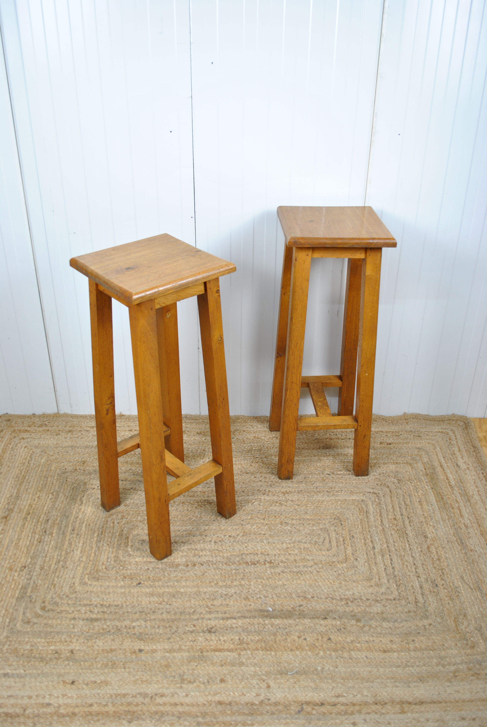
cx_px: 244
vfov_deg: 57.2
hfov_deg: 40.1
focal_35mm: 33
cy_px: 364
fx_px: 668
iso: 200
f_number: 4.5
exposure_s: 1/13
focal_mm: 22
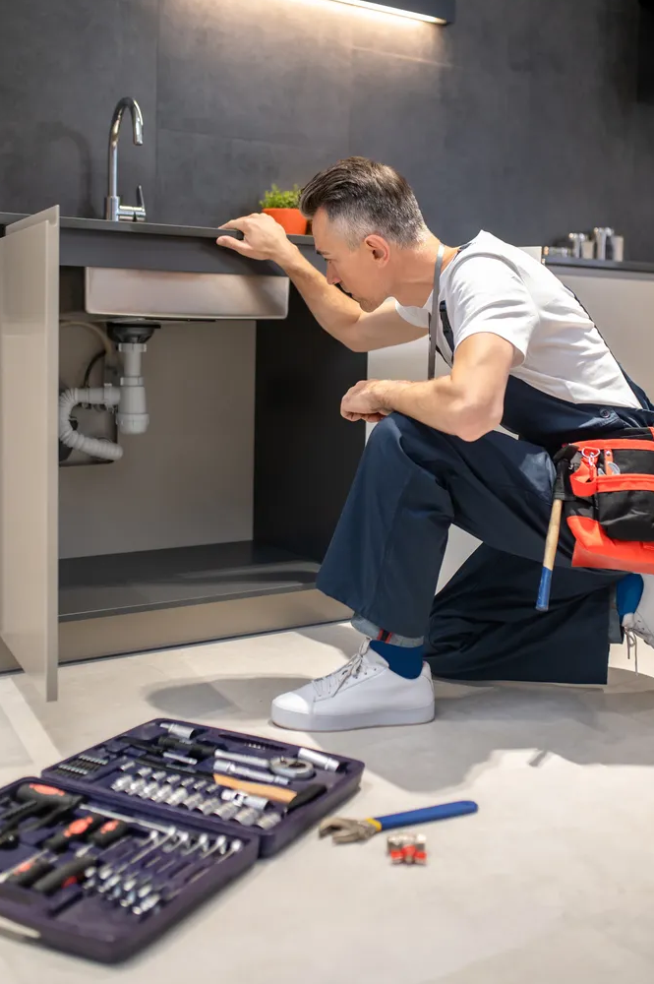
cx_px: 343
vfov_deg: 46.3
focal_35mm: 42
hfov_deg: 31.8
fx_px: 1146
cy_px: 419
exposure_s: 1/160
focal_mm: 35
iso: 640
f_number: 2.2
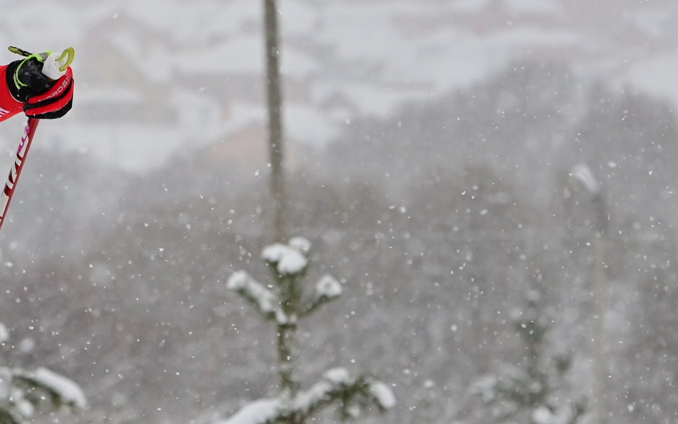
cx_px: -67
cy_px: 99
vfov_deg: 4.6
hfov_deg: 7.3
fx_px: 5248
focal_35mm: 284
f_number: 5.6
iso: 640
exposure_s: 1/2000
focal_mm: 120
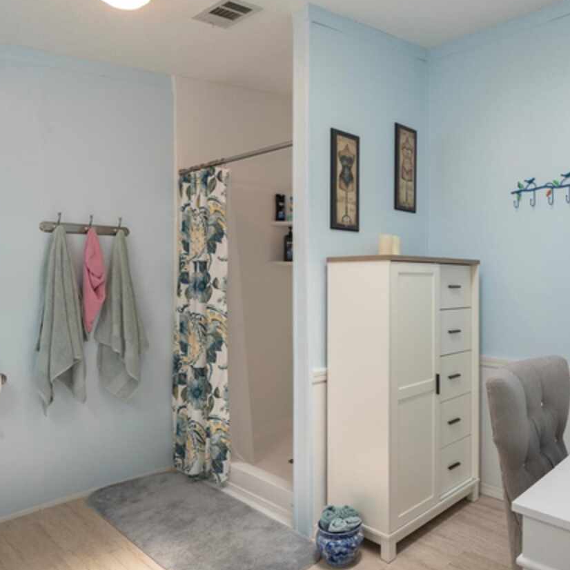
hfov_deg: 60.8
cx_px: 397
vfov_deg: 62.9
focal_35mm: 25
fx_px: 466
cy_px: 284
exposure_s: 1/6
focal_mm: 19
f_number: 8
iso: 400
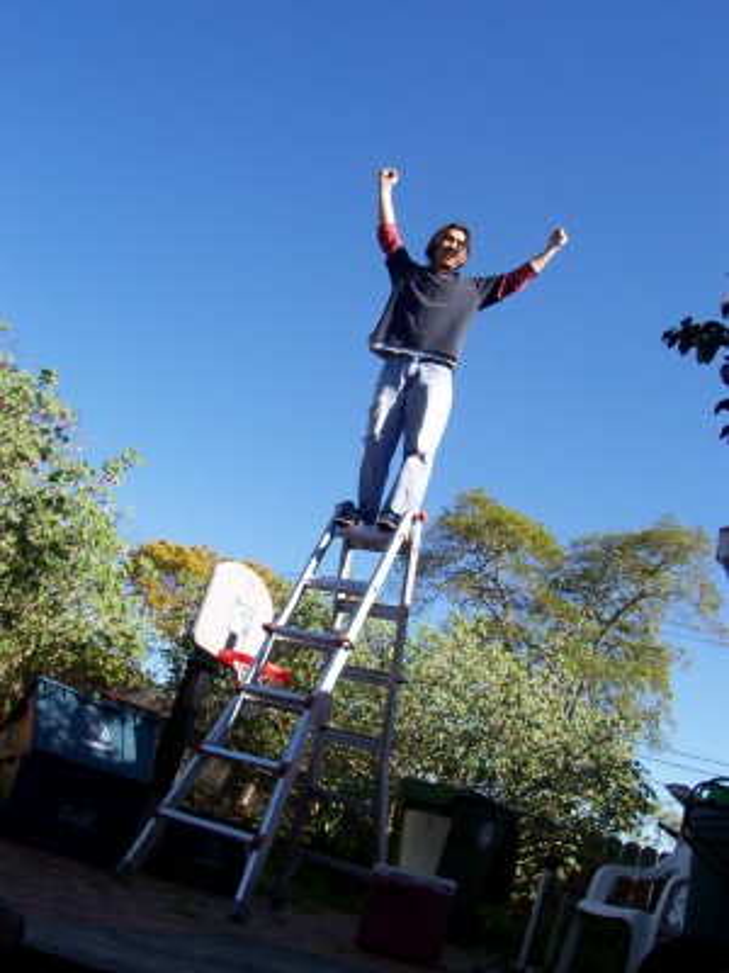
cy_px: 486
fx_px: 1039
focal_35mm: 37
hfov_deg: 38.7
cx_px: 364
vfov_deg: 50.1
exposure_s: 1/350
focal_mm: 5.6
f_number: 5.6
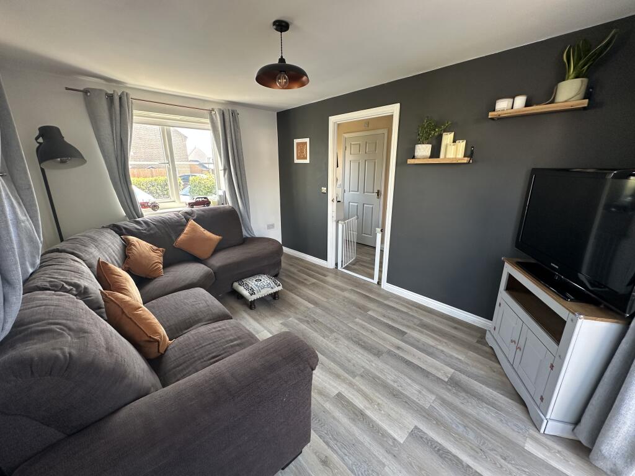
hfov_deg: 102.1
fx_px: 257
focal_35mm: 14
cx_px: 318
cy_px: 238
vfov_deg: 85.7
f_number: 2.2
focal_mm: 2.22
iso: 125
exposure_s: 1/99
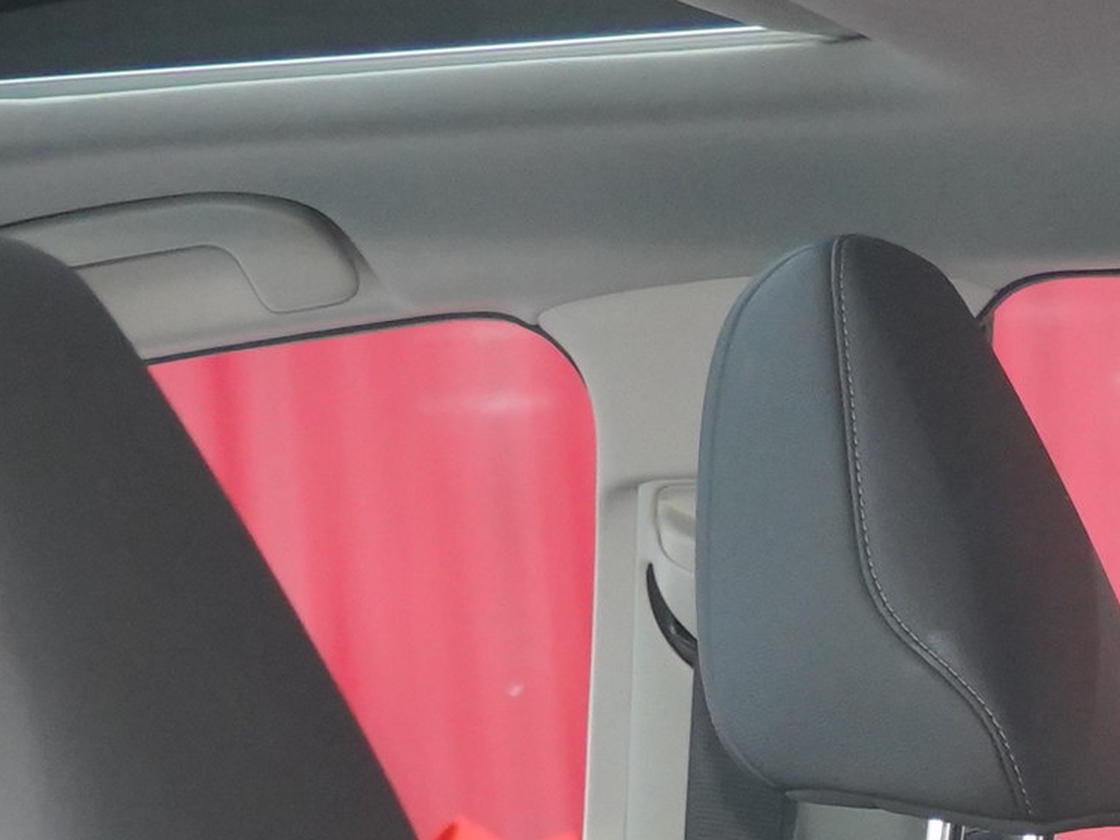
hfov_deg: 12.6
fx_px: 4917
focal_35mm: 152
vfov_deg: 8.9
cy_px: 1950
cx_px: 1385
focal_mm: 30
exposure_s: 1/125
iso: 5000
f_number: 4
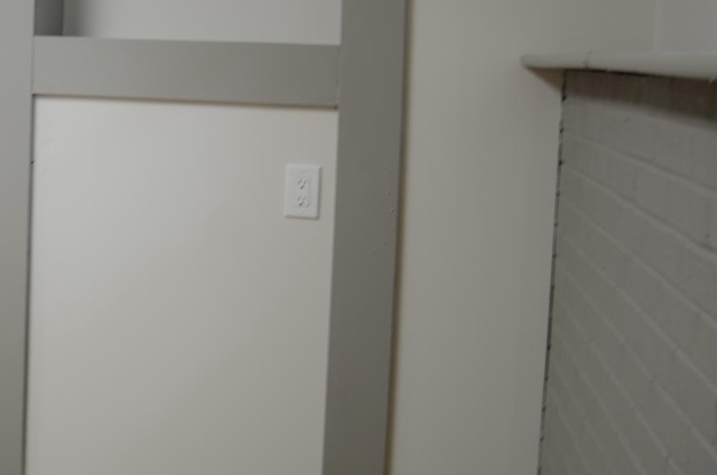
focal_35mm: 54
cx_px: 19
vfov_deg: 24.5
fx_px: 1073
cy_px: 89
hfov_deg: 34.1
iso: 100
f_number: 3.5
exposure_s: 1/13
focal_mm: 18
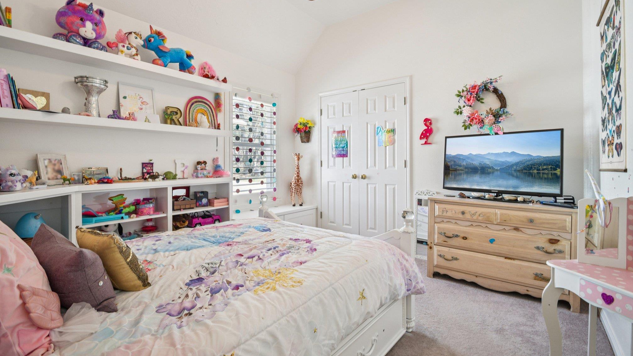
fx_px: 269
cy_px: 152
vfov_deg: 66.7
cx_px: 312
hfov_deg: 99.4
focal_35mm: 16
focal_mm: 10
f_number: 8
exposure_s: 1/10
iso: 400
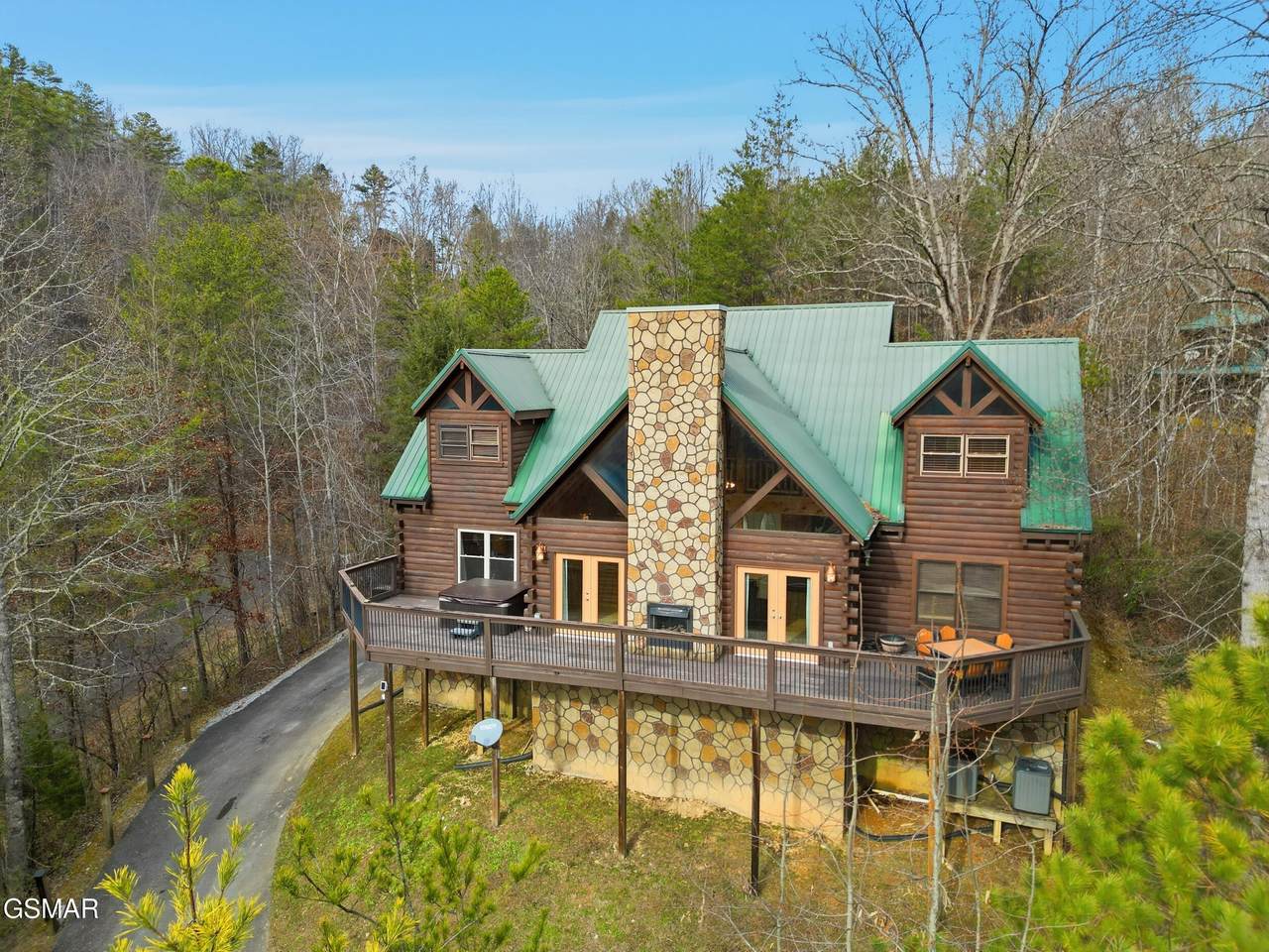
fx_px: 880
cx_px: 634
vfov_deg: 56.8
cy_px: 476
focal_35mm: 24
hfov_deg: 71.6
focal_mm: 6.7
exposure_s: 1/4000
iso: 100
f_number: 1.7
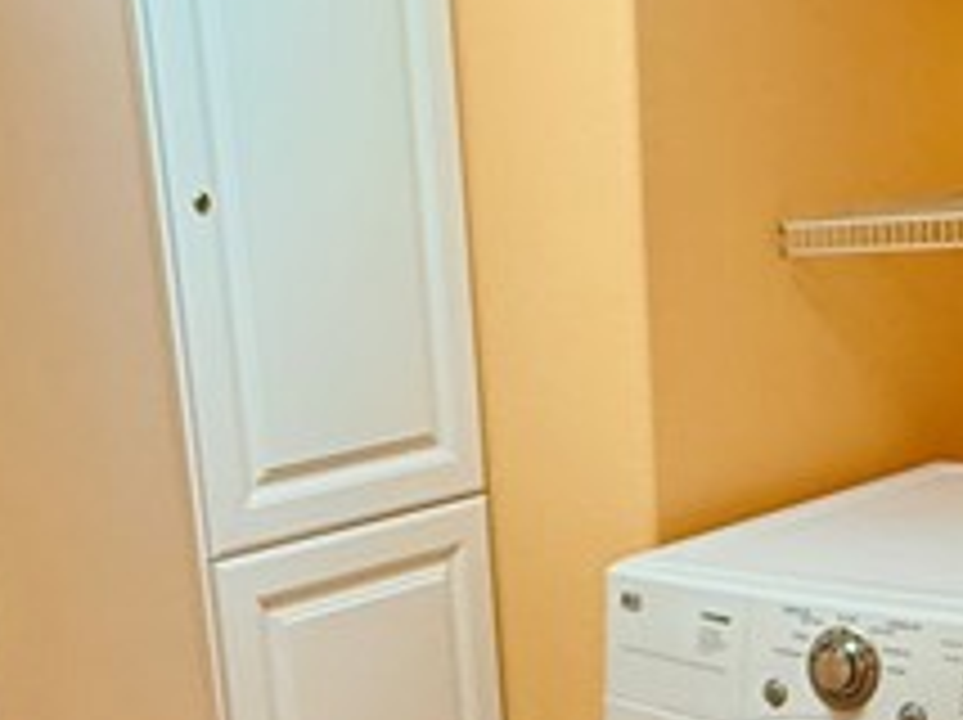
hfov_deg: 28.8
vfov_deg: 21.2
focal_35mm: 67
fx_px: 1862
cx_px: 328
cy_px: 716
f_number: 2.2
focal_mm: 2.22
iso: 250
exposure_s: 1/60
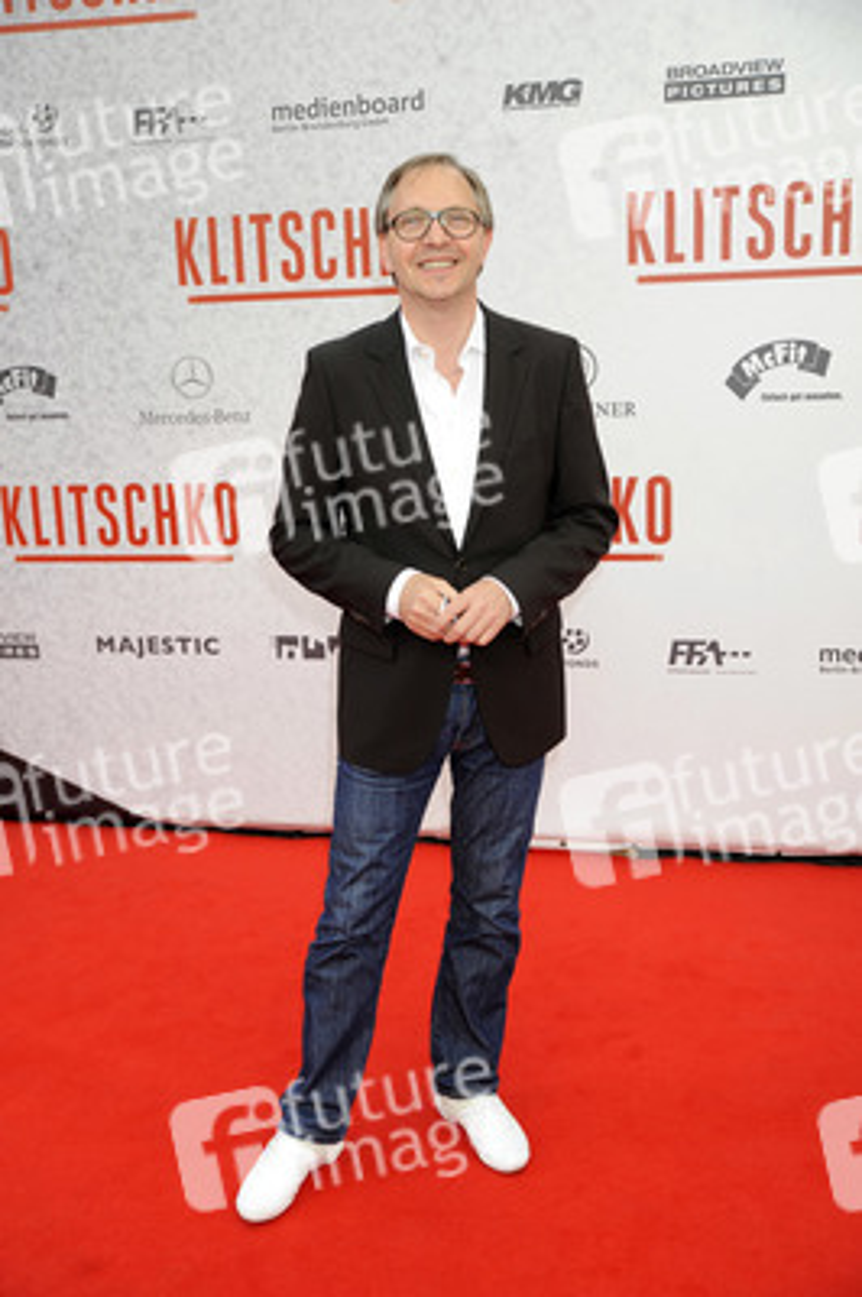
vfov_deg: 48.5
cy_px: 648
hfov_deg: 33.3
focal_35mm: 40
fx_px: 1439
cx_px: 431
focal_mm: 40
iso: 500
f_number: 4
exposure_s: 1/160
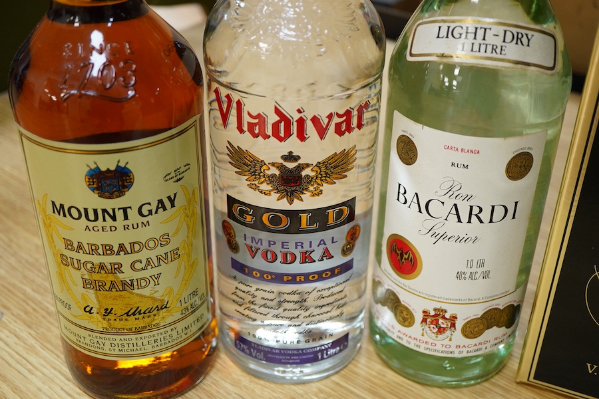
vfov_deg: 29.9
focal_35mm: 45
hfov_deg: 43.6
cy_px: 200
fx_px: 749
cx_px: 300
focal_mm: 30
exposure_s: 1/125
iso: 1250
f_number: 3.5
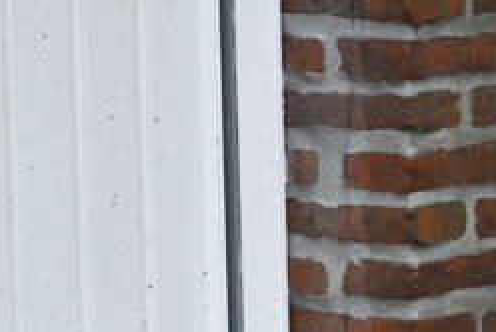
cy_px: 240
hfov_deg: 5.8
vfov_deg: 4.1
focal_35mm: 340
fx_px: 4690
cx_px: 1202
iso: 500
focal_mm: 44
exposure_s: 1/160
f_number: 4
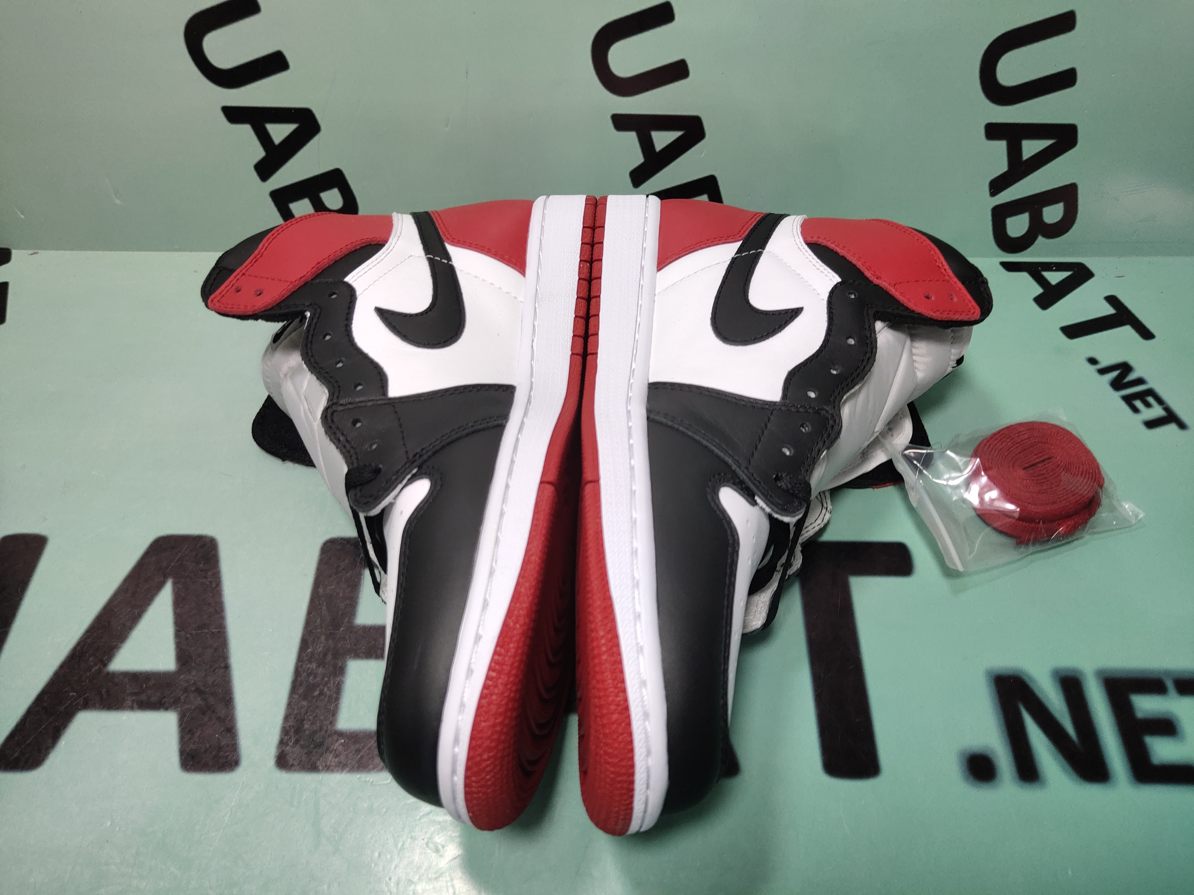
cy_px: 448
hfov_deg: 60.0
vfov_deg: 46.8
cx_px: 597
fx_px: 1035
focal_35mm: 30
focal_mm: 4.35
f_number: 1.79
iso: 90
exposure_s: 1/100
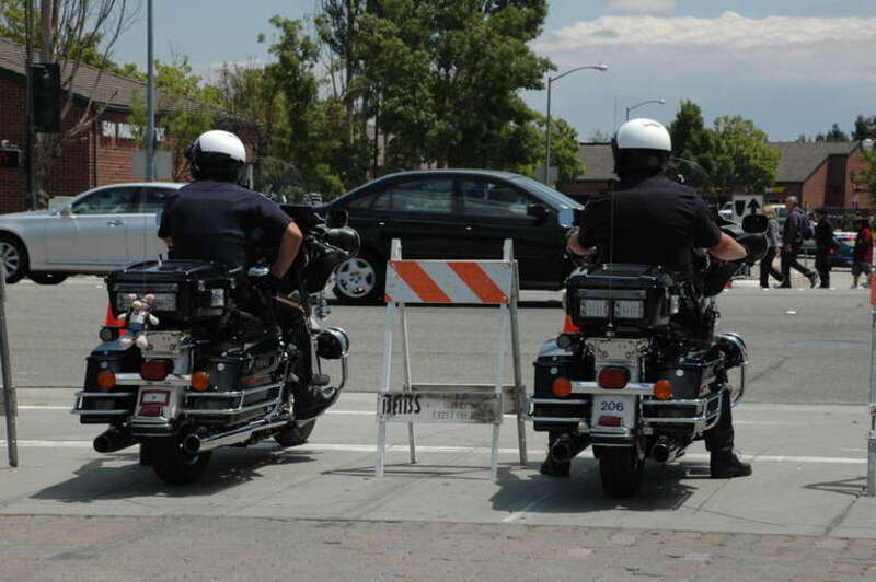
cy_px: 291
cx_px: 438
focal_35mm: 112
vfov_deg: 12.2
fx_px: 2735
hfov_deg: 18.2
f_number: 11
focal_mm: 75
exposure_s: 1/250
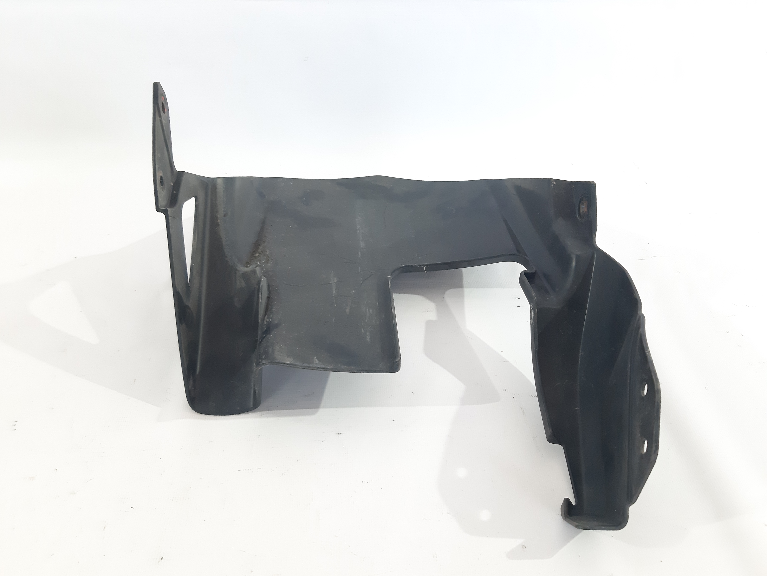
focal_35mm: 27
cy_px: 288
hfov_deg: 65.3
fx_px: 598
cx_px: 384
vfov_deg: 51.4
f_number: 1.7
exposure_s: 1/50
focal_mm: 3.93
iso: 200
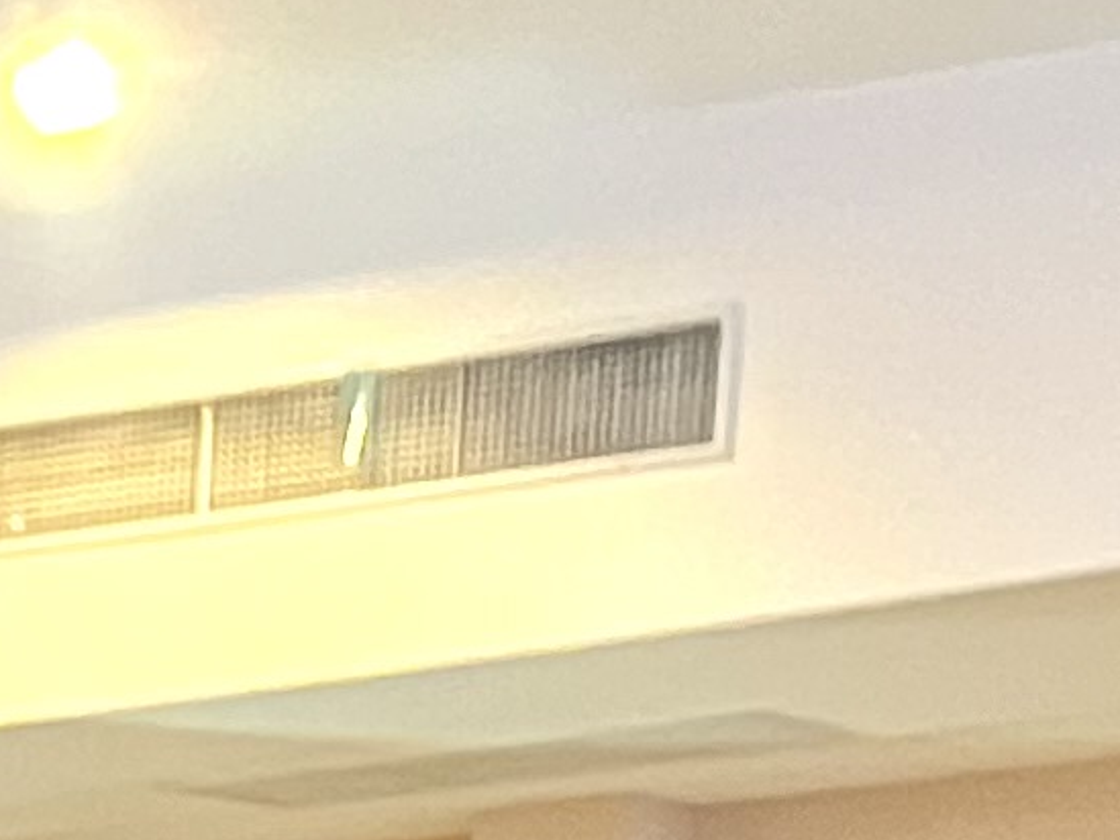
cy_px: 2308
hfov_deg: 8.6
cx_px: -2291
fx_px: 6181
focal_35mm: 191
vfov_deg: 7.1
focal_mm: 5.7
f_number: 1.5
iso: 640
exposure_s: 1/25
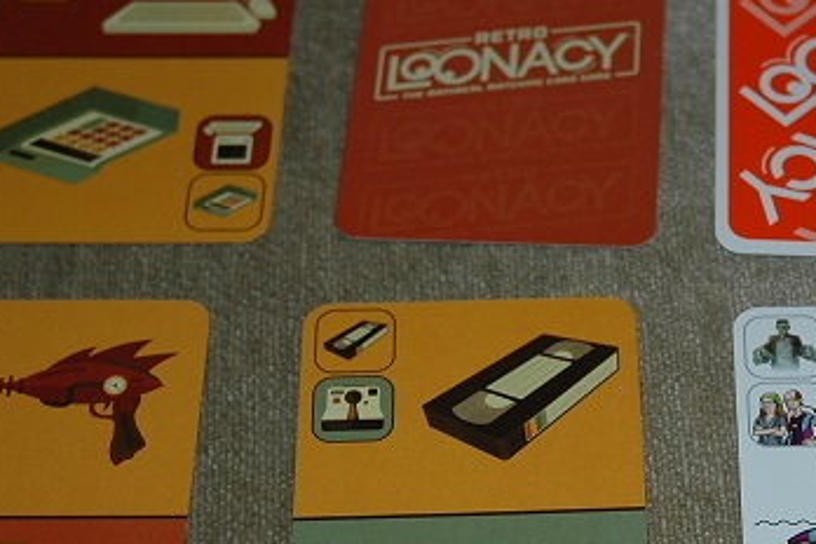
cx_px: 678
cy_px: 286
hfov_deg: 16.5
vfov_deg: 11.1
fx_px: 2788
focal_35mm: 123
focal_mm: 38
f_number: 4.2
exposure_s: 1/60
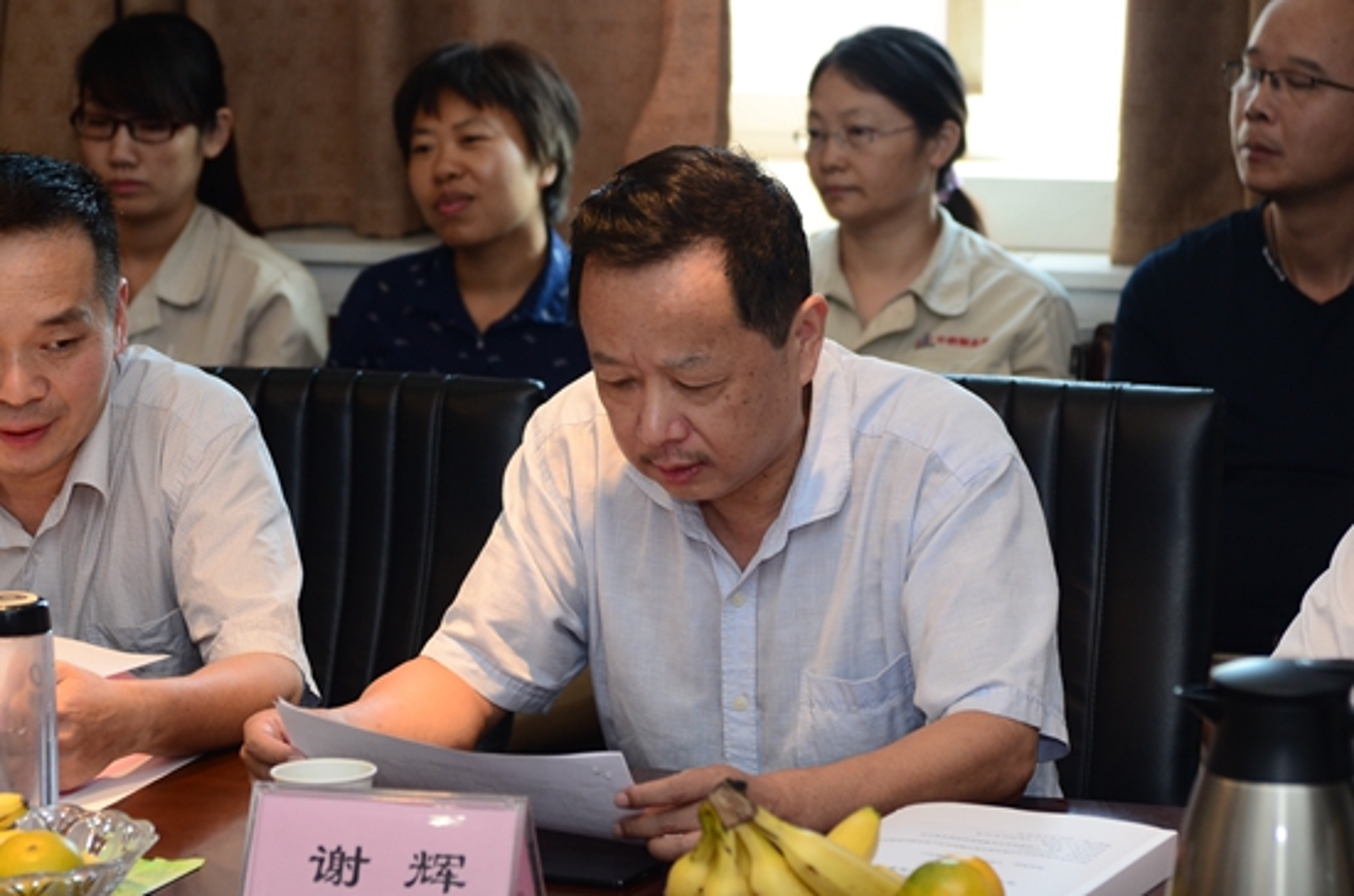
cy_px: 448
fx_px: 4784
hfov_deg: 16.1
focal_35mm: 128
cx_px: 677
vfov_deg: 10.7
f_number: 4
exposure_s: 1/100
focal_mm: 85
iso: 500
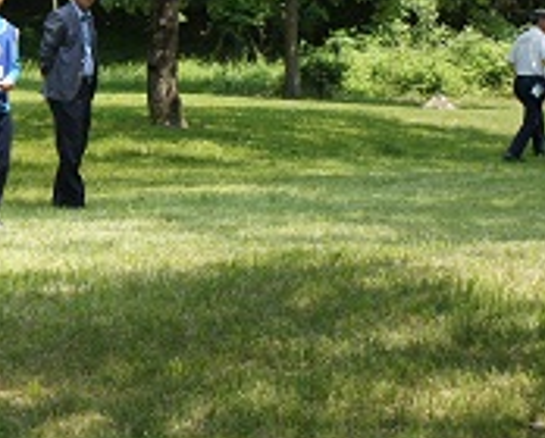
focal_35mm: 131
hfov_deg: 14.5
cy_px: 102
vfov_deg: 11.8
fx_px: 2111
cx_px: 3
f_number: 7.1
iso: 200
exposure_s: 1/160
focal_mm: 27
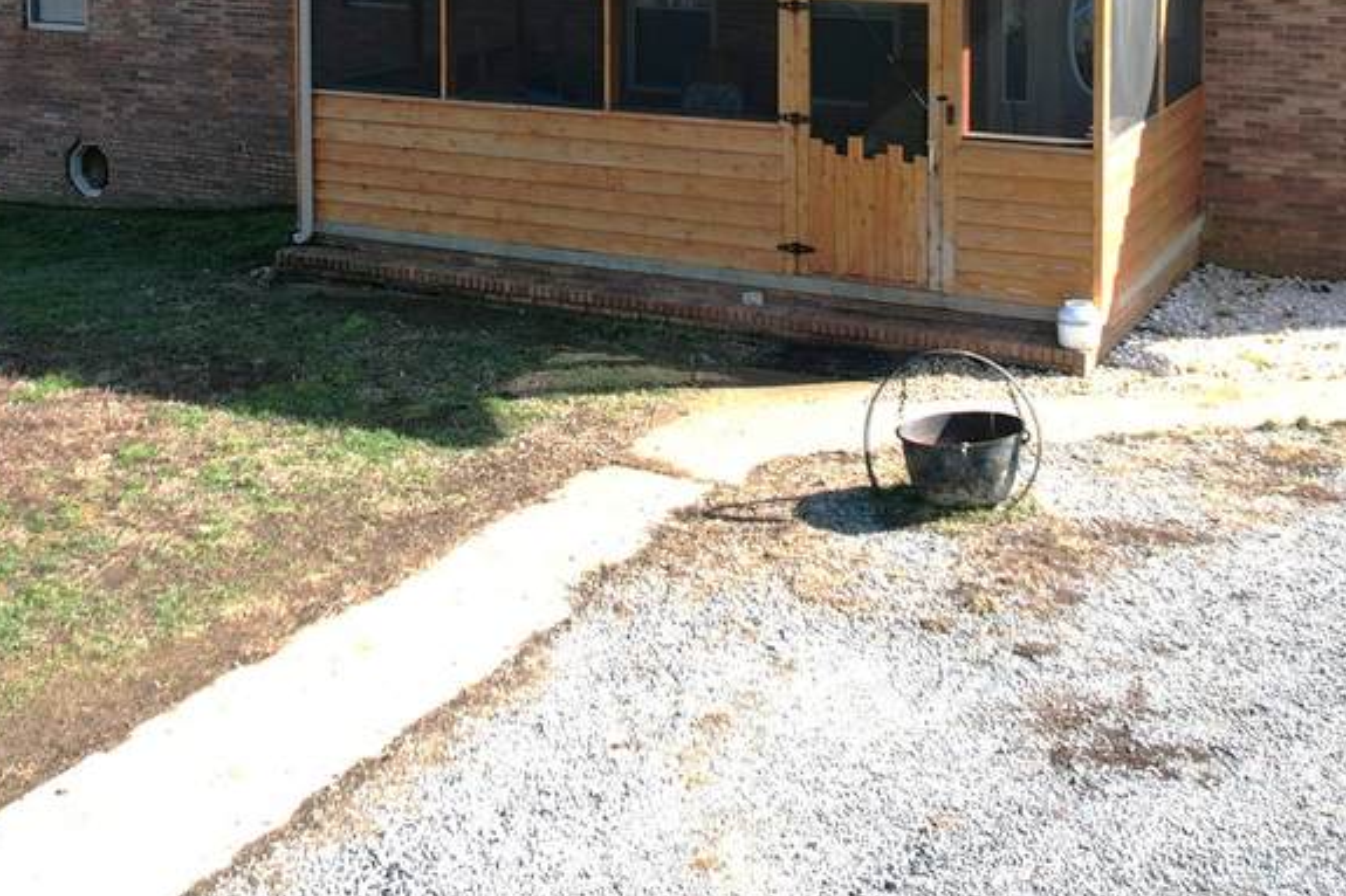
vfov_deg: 25.6
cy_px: -81
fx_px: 1831
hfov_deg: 40.3
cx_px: 644
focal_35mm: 49
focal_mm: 8.38
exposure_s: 1/1500
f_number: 2.8
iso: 100
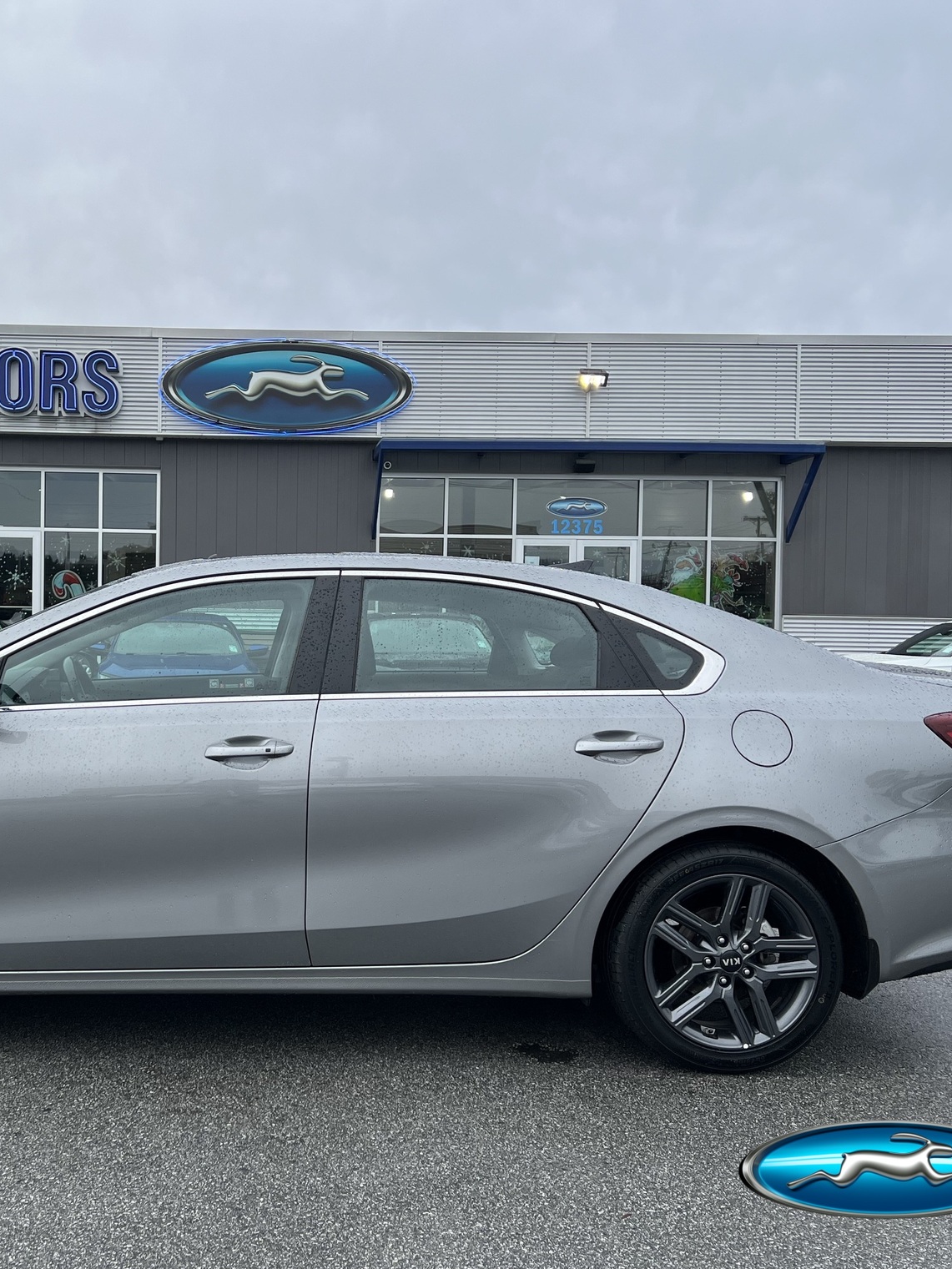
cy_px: 634
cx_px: 246
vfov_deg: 52.6
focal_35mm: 35
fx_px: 1283
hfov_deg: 39.7
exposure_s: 1/965
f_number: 1.5
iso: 50
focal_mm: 5.7
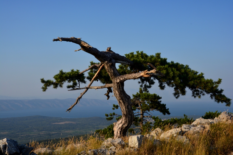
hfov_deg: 38.9
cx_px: 116
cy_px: 78
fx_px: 330
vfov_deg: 26.5
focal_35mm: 51
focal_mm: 34
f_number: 16
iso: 250
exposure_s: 1/80
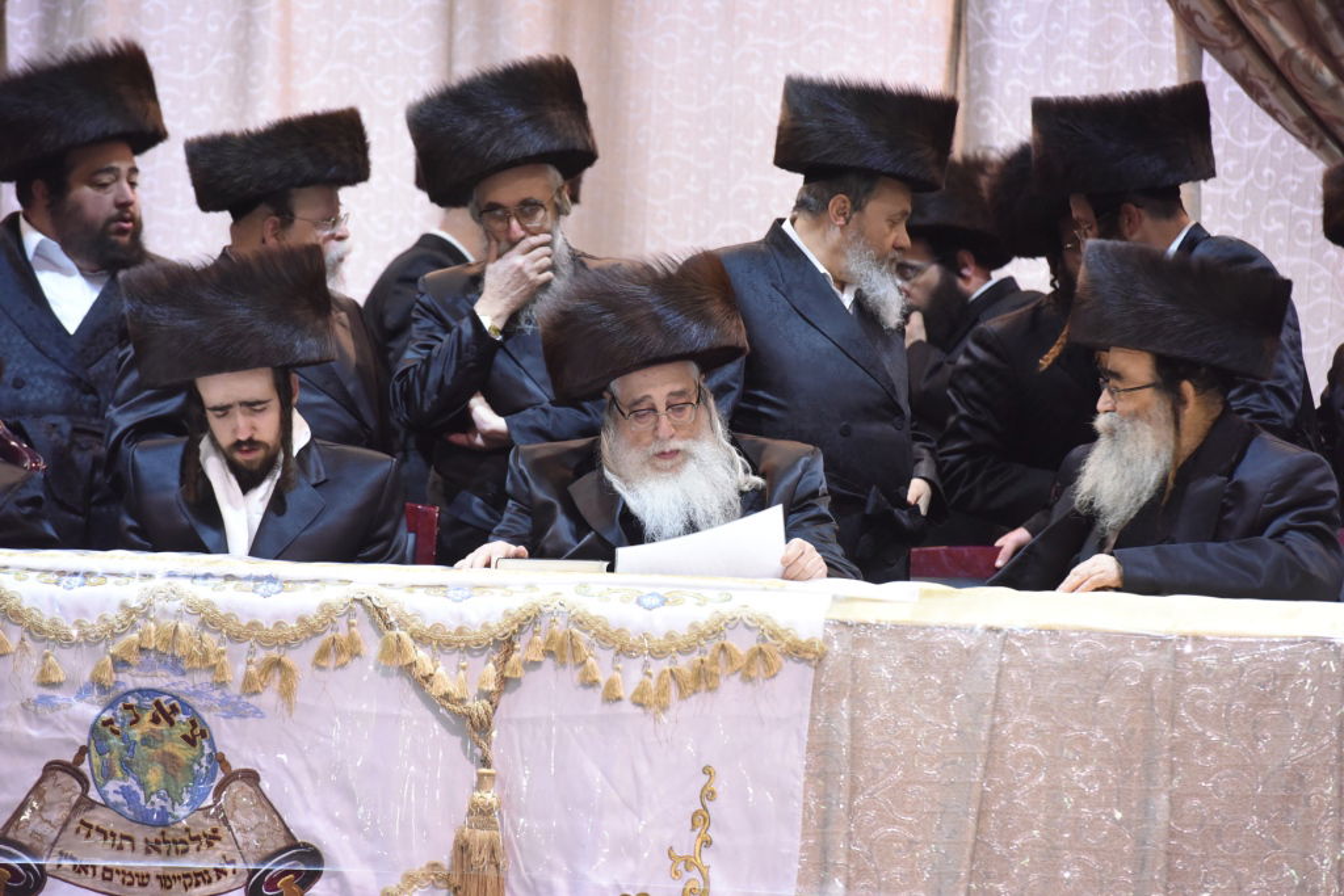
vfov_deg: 6.9
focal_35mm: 200
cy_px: 448
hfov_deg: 10.3
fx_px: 7467
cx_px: 672
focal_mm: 200
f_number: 4.5
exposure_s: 1/125
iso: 3200
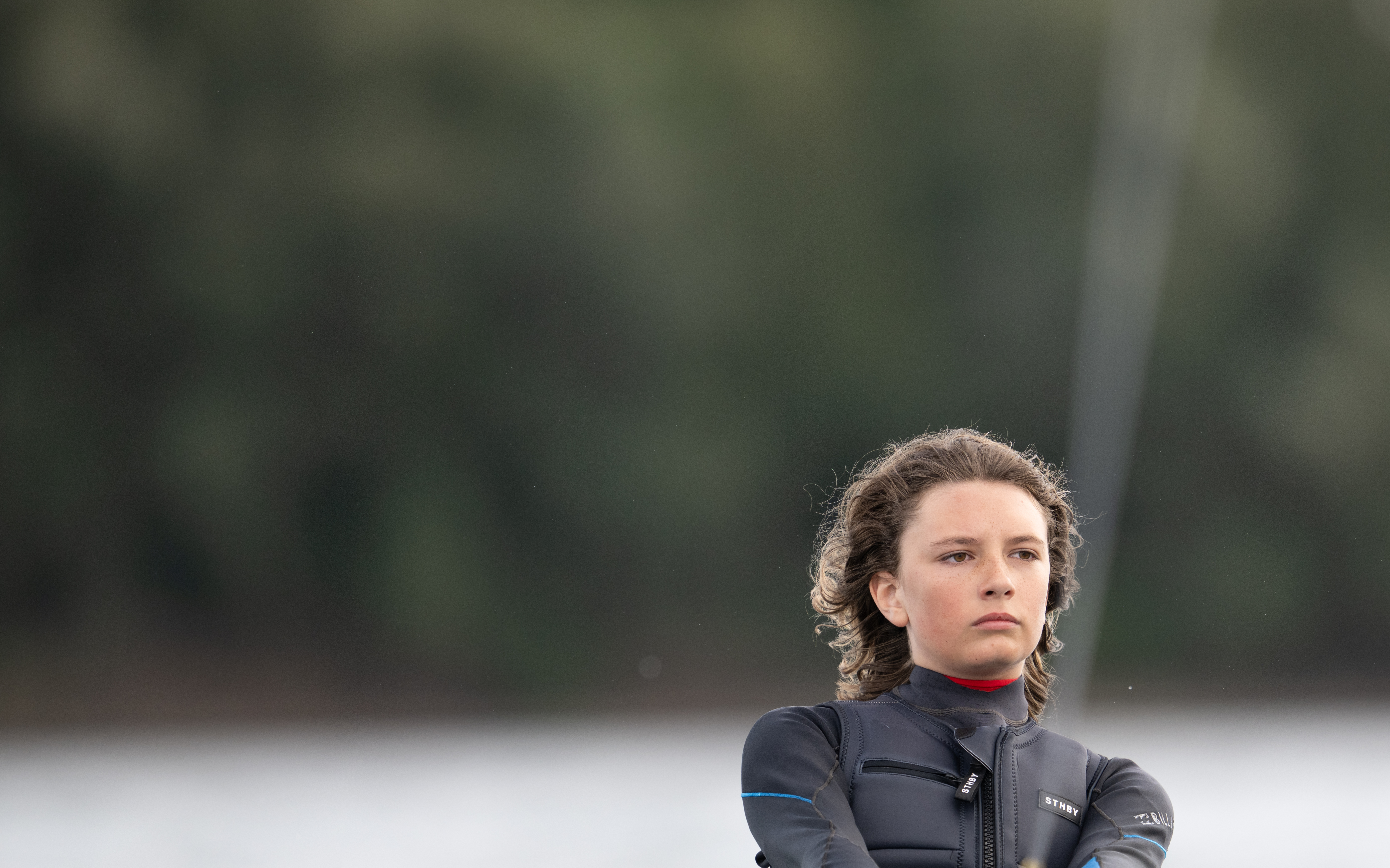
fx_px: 22956
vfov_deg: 2.2
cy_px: 649
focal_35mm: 606
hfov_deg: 3.5
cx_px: 961
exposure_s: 1/1600
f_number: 3.5
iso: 320
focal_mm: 400
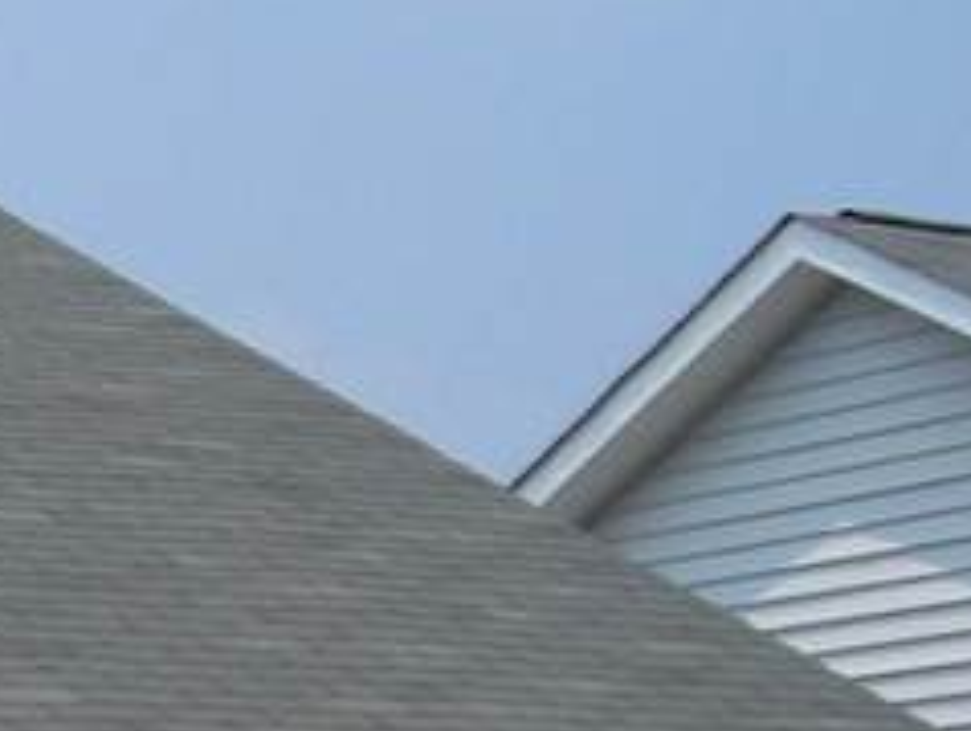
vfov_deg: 7.2
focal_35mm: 204
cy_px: 1029
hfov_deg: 9.0
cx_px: -1138
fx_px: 5728
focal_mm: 6.3
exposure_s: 1/270
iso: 50
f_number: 6.4
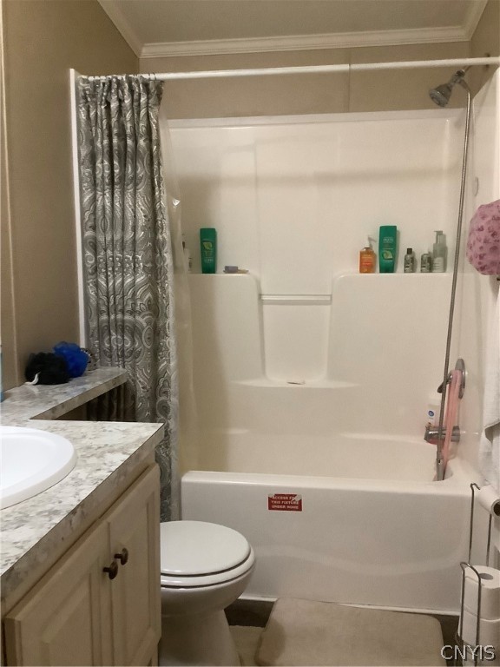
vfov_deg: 58.4
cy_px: 334
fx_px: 597
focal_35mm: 31
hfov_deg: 45.4
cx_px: 250
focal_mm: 3.3
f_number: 2.4
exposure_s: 1/30
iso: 320
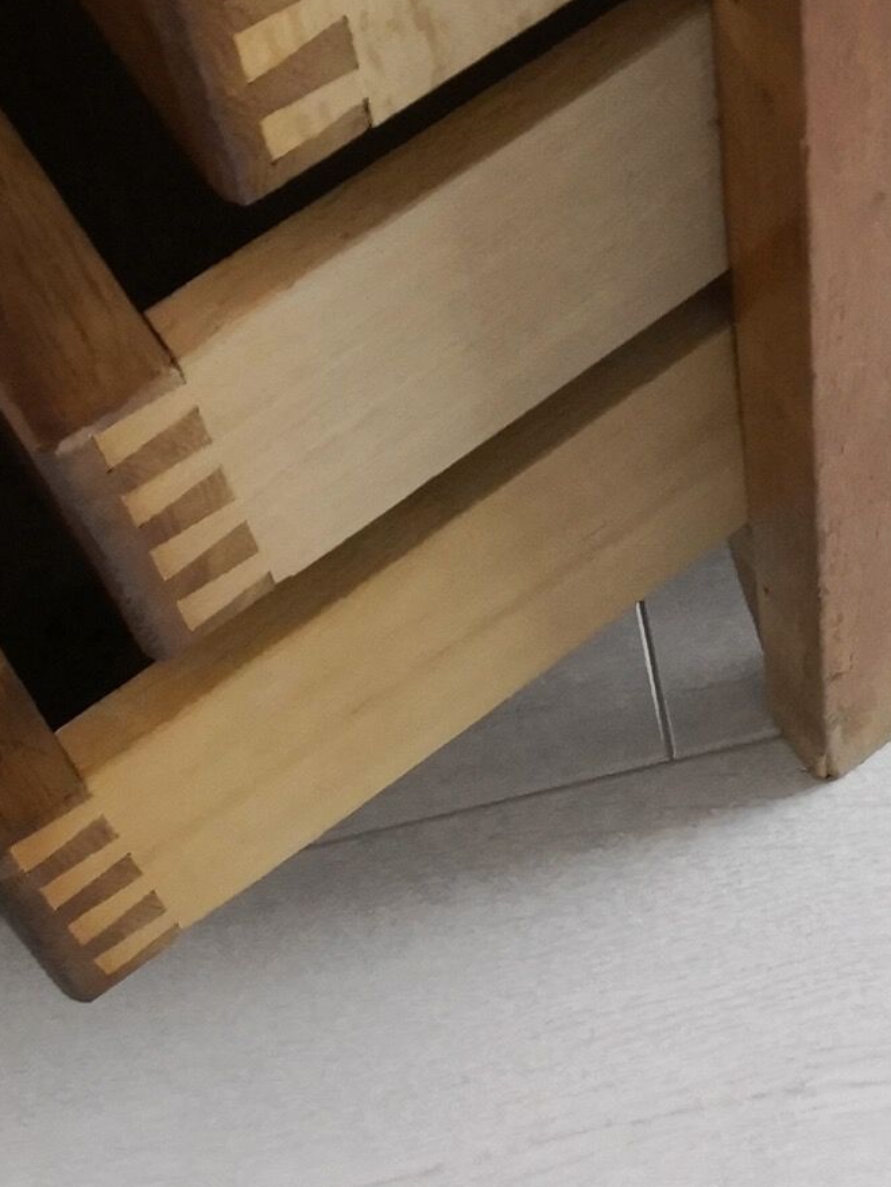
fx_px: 3431
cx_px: 957
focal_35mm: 100
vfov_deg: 17.8
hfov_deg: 14.5
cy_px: -550
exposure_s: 1/33.3
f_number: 1.6
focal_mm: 3.95
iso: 160
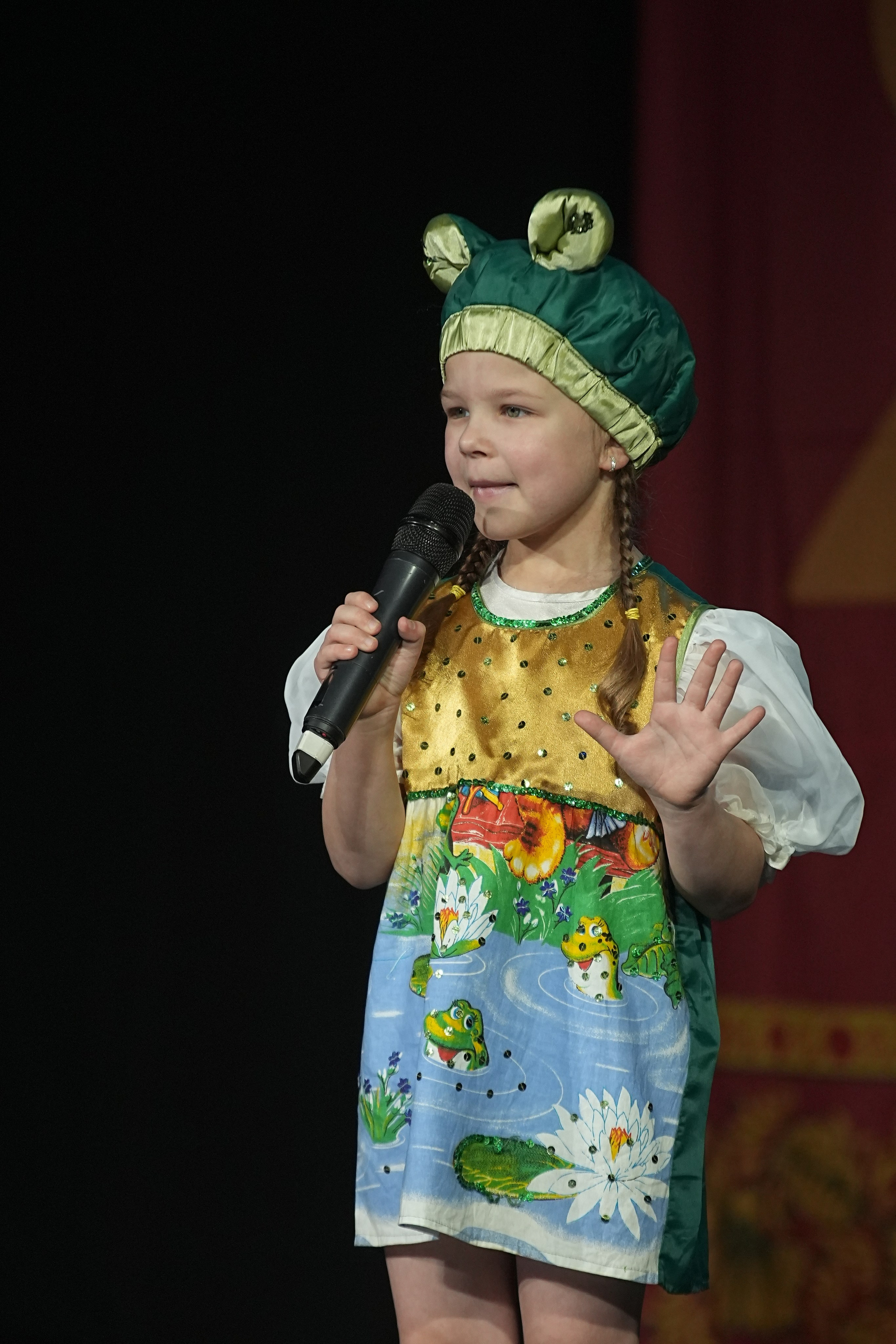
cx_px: 448
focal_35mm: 300
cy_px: 672
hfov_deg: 4.6
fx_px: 11199
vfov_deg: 6.9
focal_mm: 200
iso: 2000
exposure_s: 1/400
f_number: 4
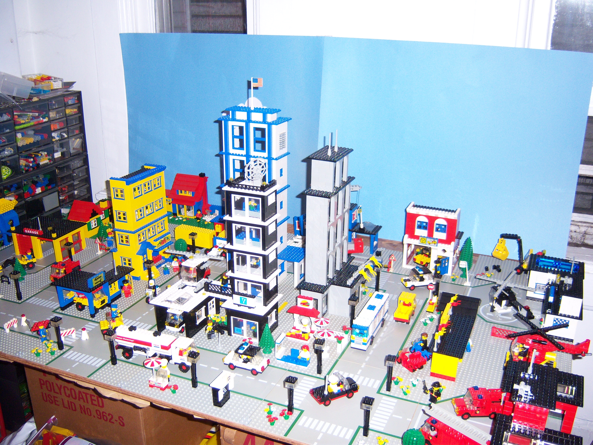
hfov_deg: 51.4
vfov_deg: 39.7
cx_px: 296
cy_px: 222
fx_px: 617
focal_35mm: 36
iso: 160
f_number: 2.8
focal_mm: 7.5
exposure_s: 1/60
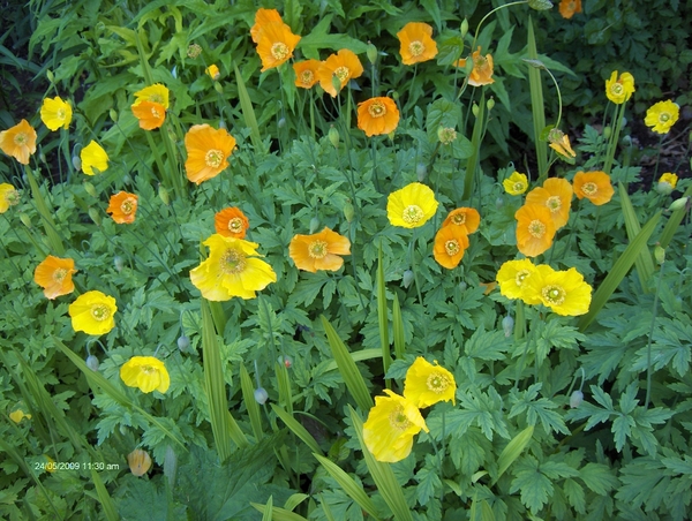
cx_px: 346
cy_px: 260
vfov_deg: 36.9
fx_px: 781
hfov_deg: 47.8
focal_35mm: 39
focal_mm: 8
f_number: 2.8
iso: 137
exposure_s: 1/124
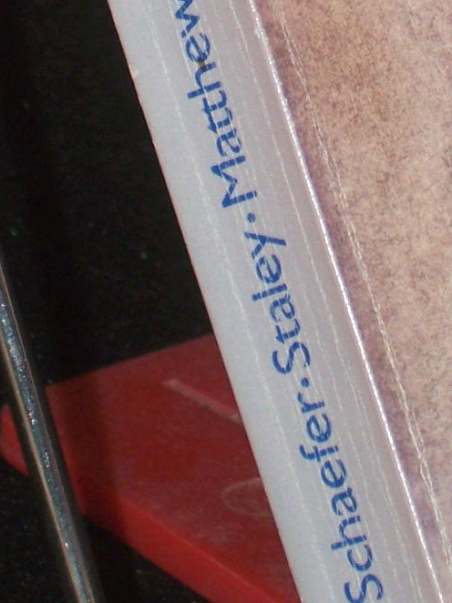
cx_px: 405
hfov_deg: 4.2
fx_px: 6185
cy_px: -176
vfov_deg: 5.6
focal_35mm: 355
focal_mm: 16.8
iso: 80
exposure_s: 1/100
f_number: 4.6
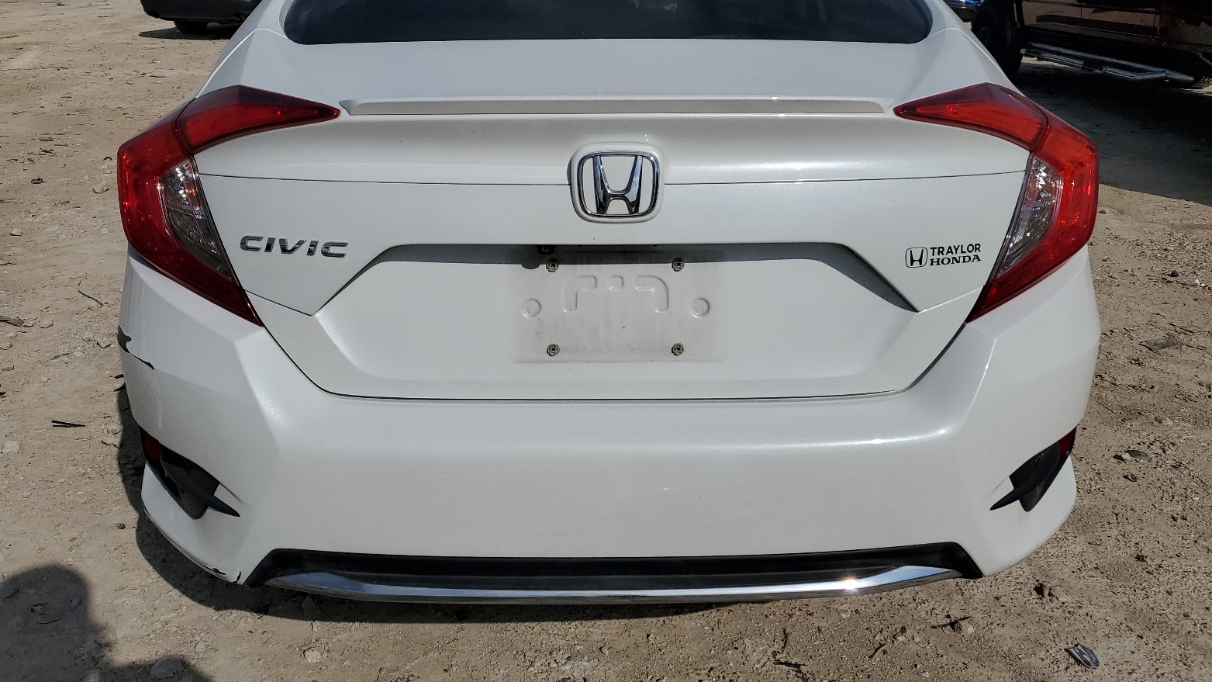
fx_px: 932
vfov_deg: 40.0
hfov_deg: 66.1
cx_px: 599
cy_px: 265
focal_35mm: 29
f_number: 1.5
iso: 52
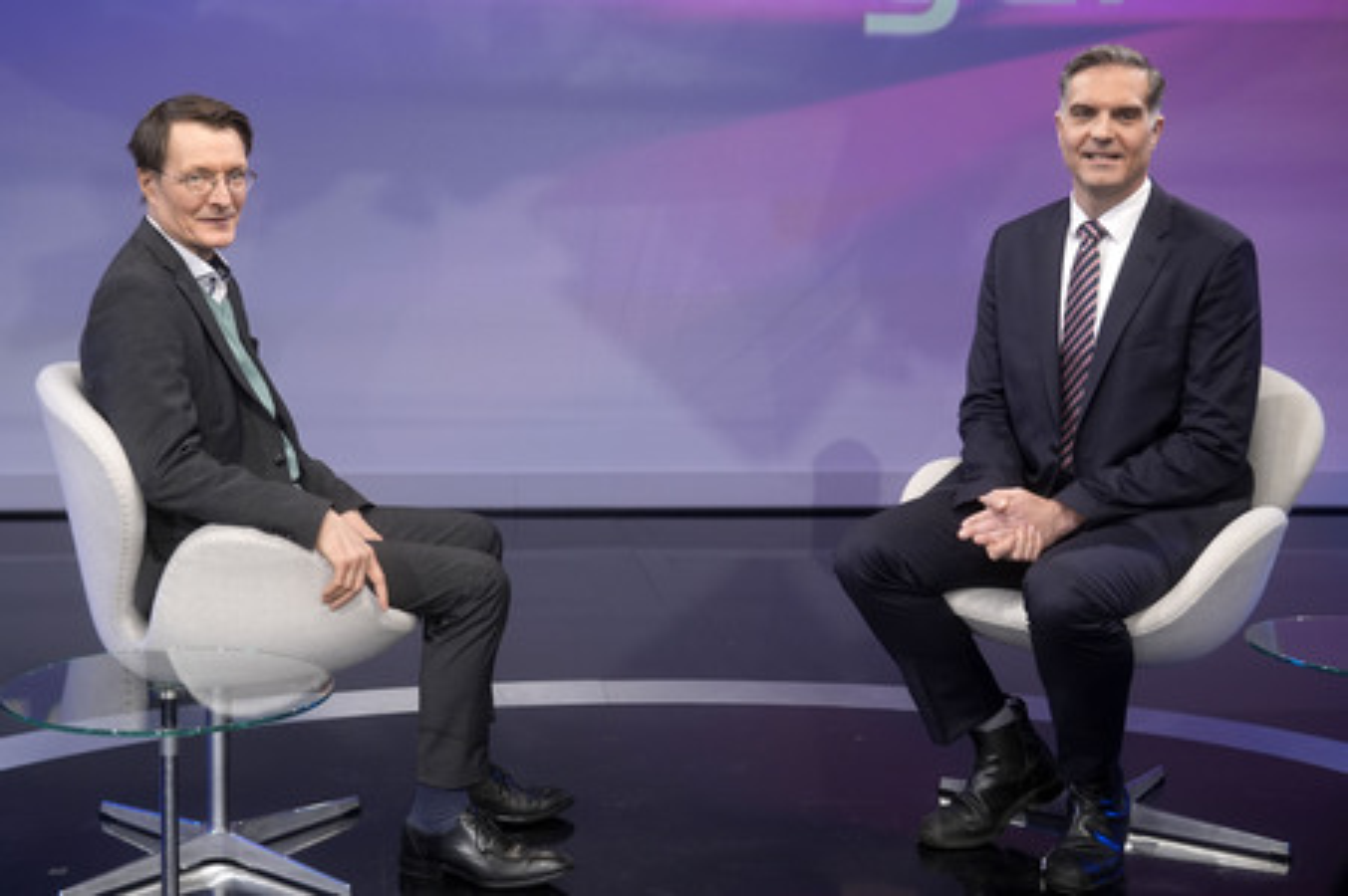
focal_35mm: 45
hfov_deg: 43.6
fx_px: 1684
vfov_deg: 29.8
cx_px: 674
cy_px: 448
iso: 640
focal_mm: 30
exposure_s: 1/160
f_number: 2.2
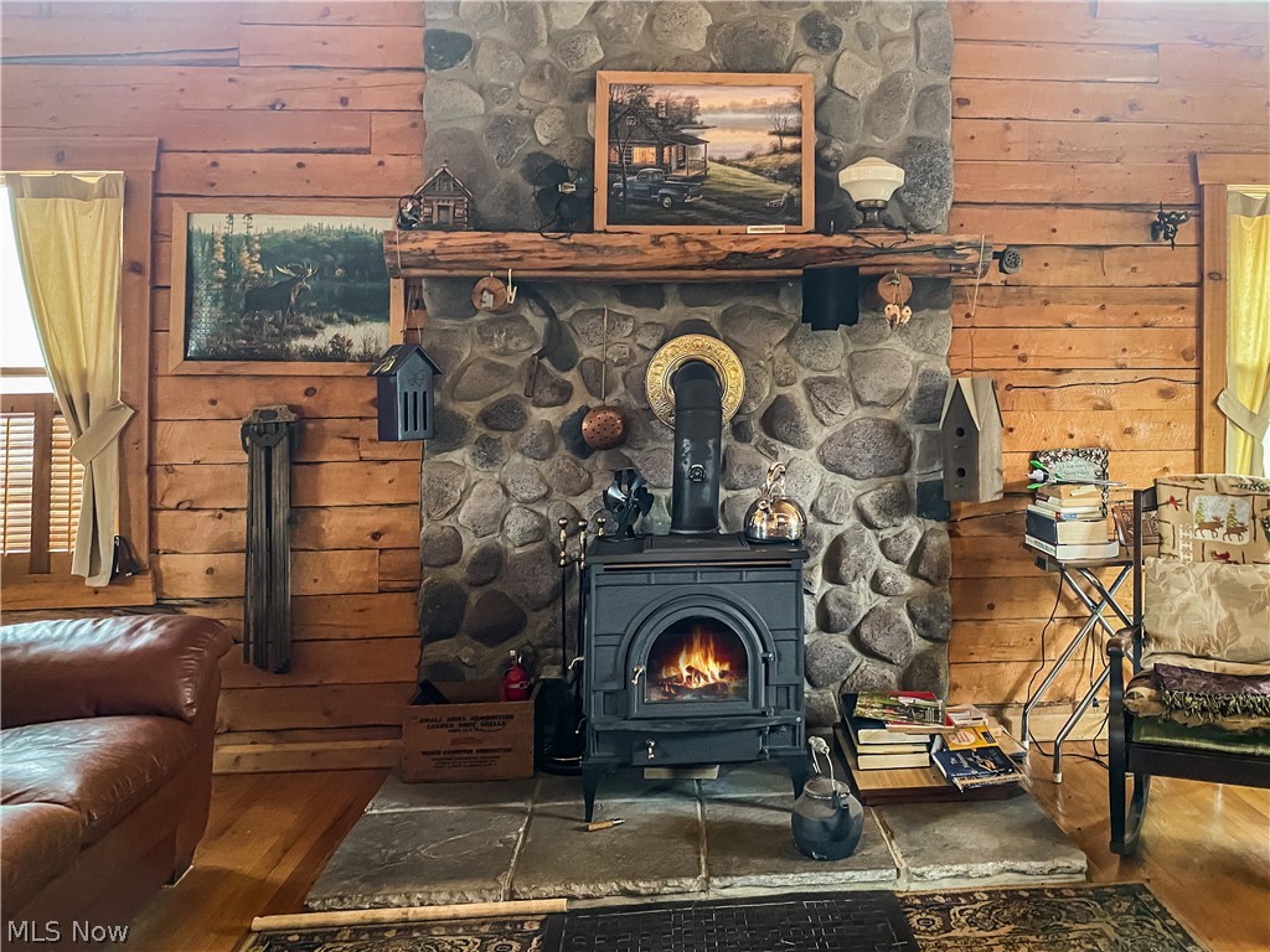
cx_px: 635
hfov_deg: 67.3
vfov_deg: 53.1
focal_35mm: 26
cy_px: 476
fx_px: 954
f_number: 1.8
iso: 500
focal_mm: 4.25
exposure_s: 1/60
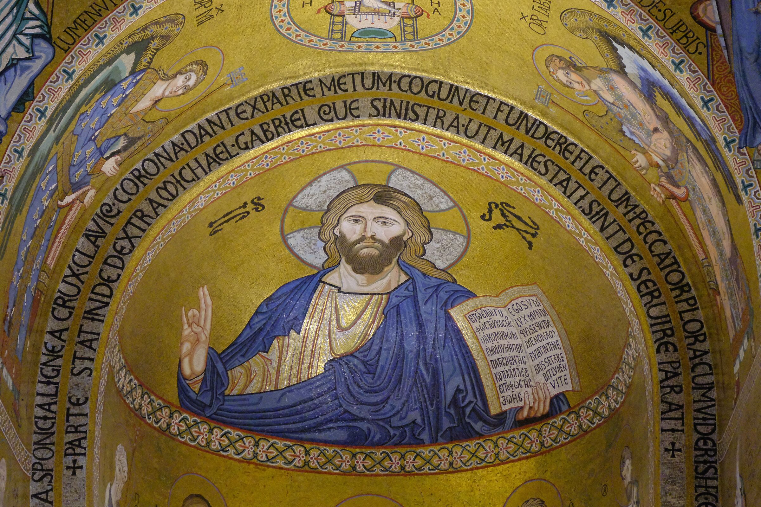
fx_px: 2219
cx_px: 380
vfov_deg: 13.0
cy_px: 254
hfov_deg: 19.5
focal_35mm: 105
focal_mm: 70.2
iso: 10000
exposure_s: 1/210
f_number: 5.3
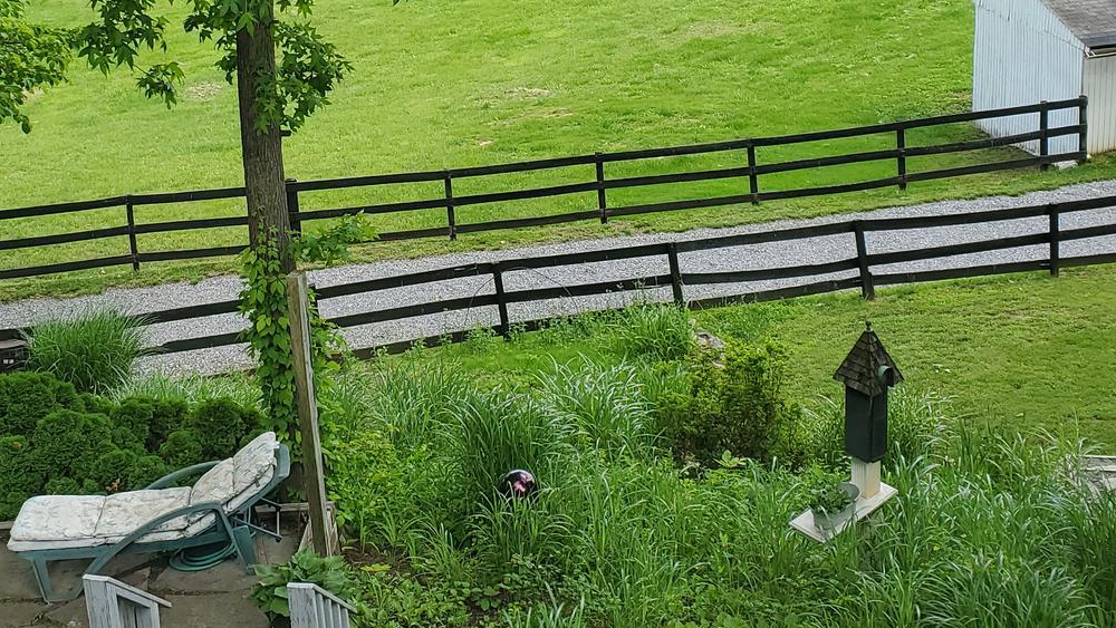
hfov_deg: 35.9
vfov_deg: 20.4
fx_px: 1717
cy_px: 80
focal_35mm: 58
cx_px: 445
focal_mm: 4.3
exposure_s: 1/318
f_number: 2.4
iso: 50
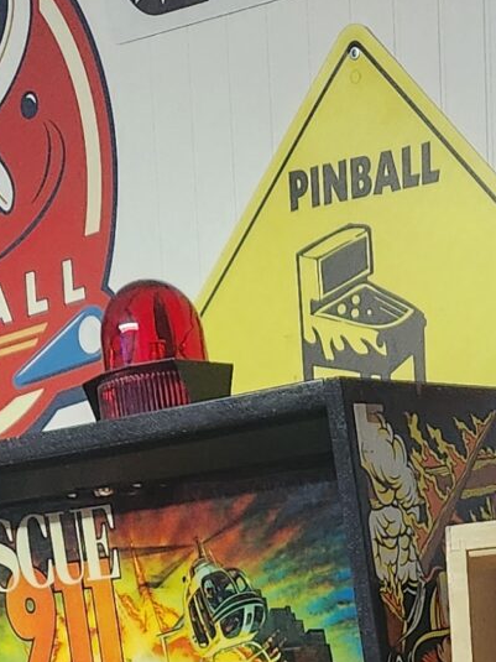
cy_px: 1380
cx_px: 397
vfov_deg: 14.4
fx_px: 2102
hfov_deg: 13.4
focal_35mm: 110
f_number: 1.8
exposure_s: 1/120
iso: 500
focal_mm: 5.4
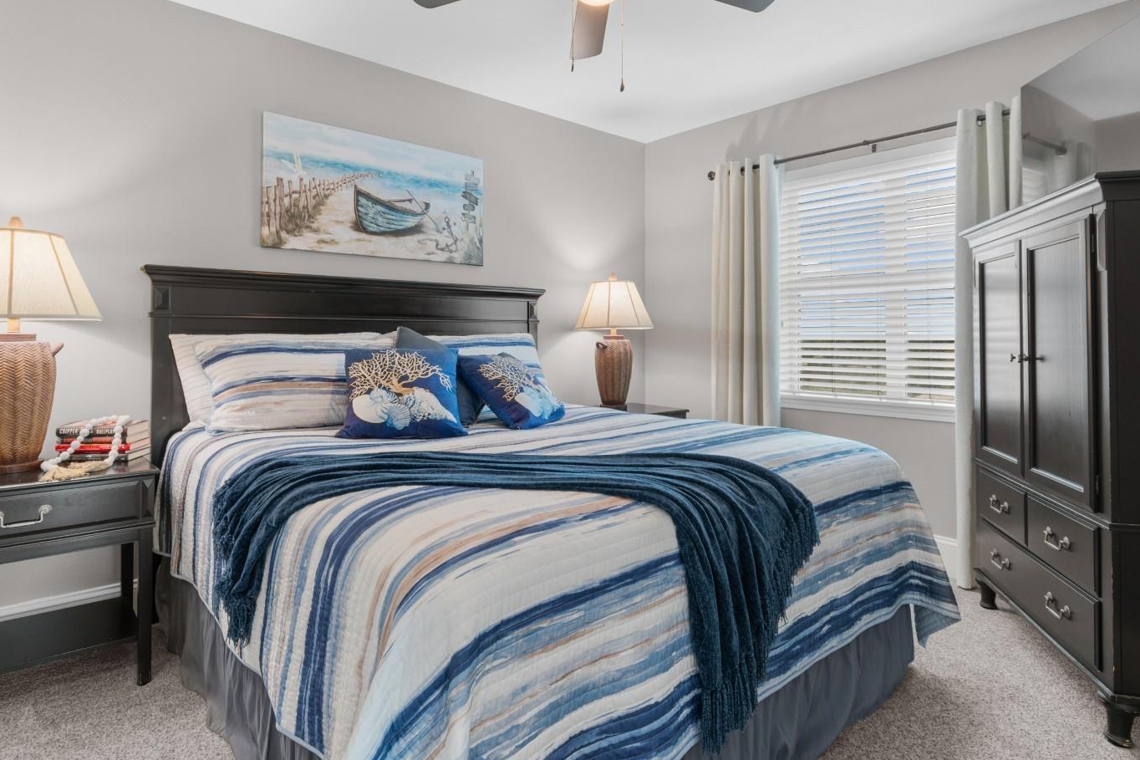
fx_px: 602
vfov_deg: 64.3
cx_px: 518
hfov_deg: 86.7
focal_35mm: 19
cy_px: 327
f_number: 4.8
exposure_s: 1/2
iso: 100
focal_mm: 11
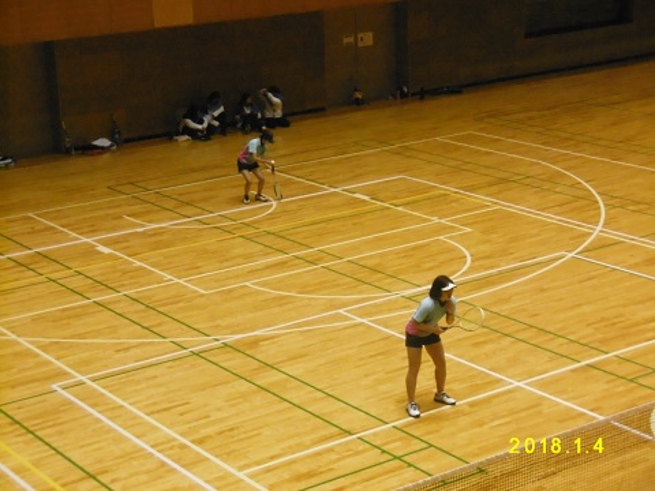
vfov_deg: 18.9
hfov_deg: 25.0
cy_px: 246
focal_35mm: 78
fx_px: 1476
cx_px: 328
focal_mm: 14
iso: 1600
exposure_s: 1/100
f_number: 4.5
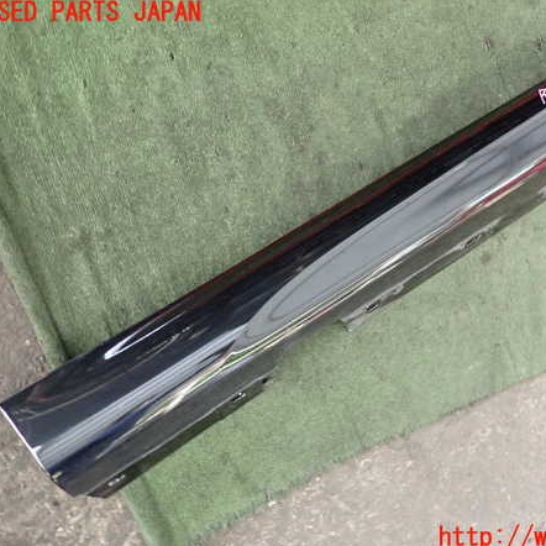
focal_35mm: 30
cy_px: 275
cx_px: 347
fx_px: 535
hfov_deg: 53.3
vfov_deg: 54.0
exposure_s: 1/30
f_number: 2
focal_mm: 4.5
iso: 500
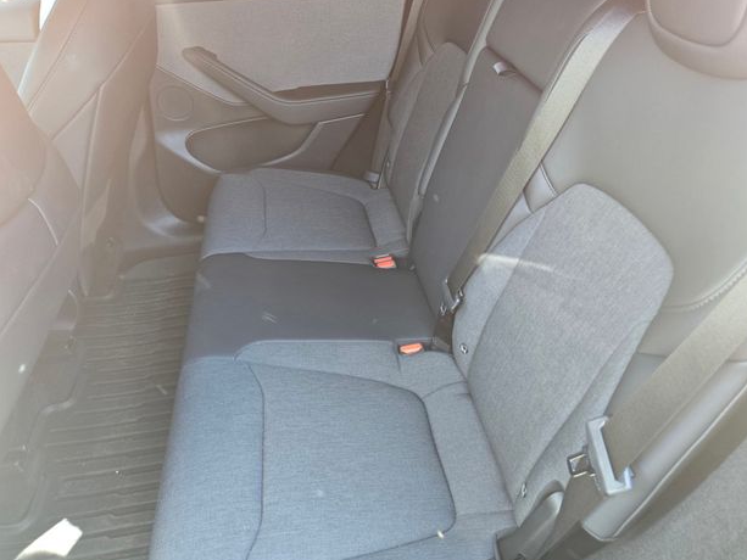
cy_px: 286
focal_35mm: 24
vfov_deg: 56.8
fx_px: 518
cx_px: 369
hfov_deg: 71.6
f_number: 1.8
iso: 320
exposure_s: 1/50
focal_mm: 5.4
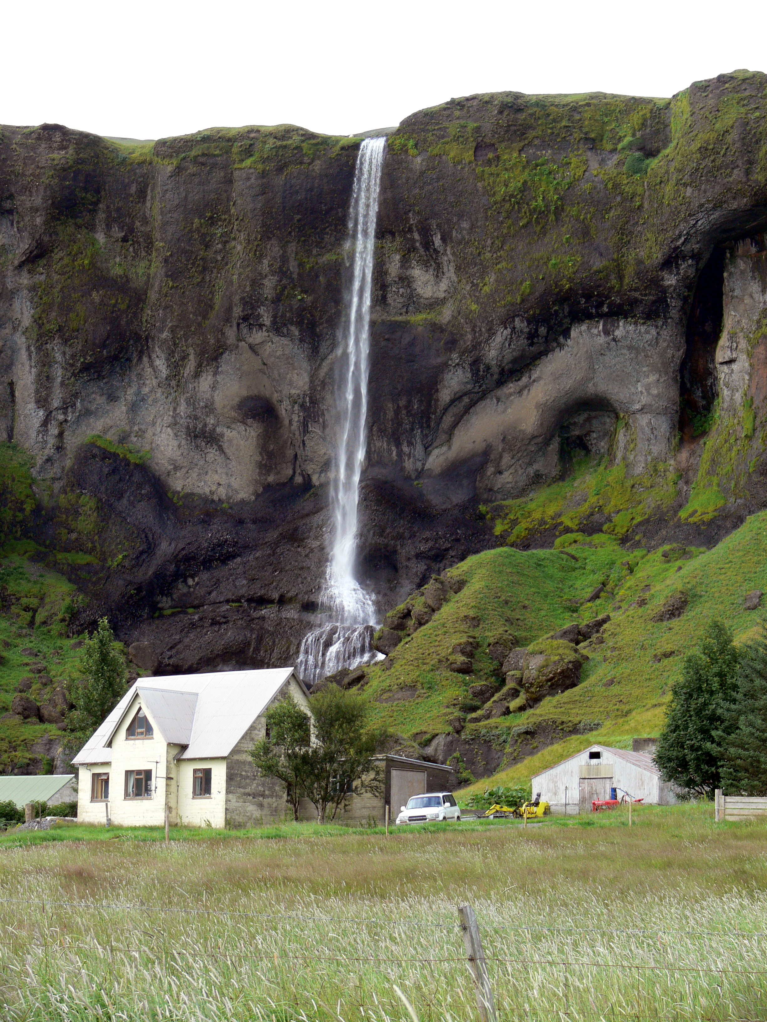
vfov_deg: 19.3
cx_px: 384
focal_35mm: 102
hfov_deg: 14.5
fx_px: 3013
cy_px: 511
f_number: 4.5
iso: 80
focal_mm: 21.7
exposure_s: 1/125
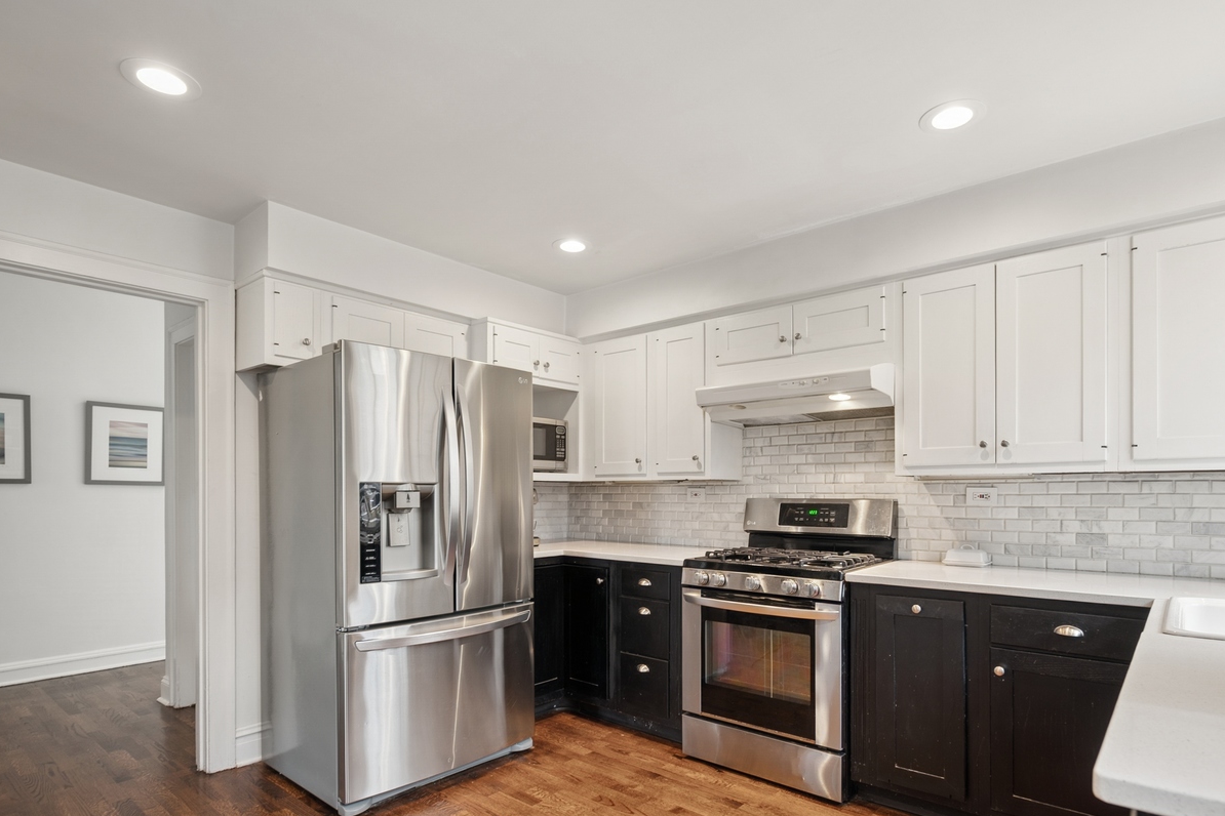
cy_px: 496
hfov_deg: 86.9
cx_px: 640
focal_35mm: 19
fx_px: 646
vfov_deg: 63.9
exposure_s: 1/13
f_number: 4
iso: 200
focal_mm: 14
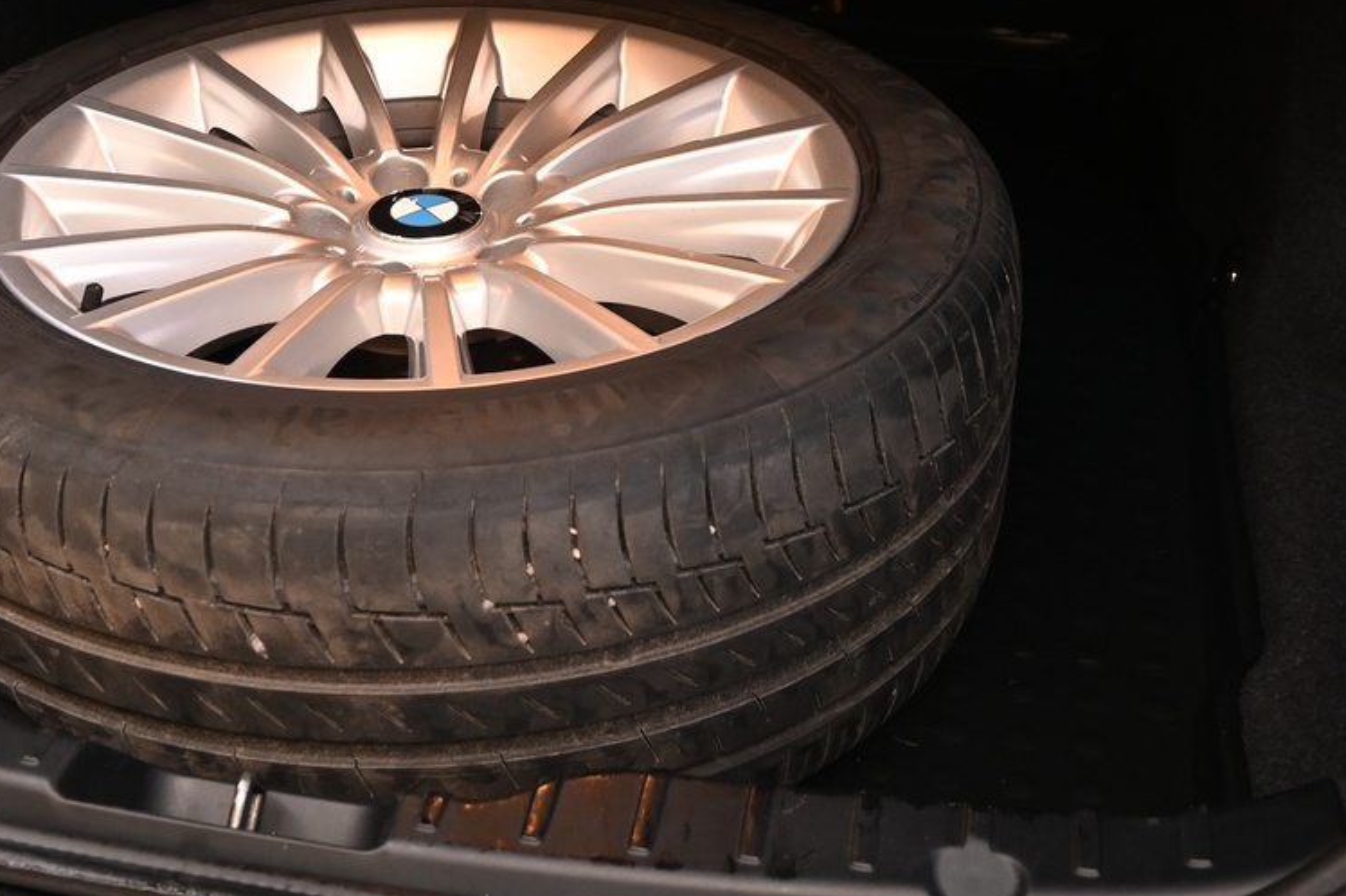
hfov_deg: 37.9
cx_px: 482
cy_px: 139
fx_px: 1943
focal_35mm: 52
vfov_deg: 25.4
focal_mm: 16
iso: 500
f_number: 3.5
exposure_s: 1/25
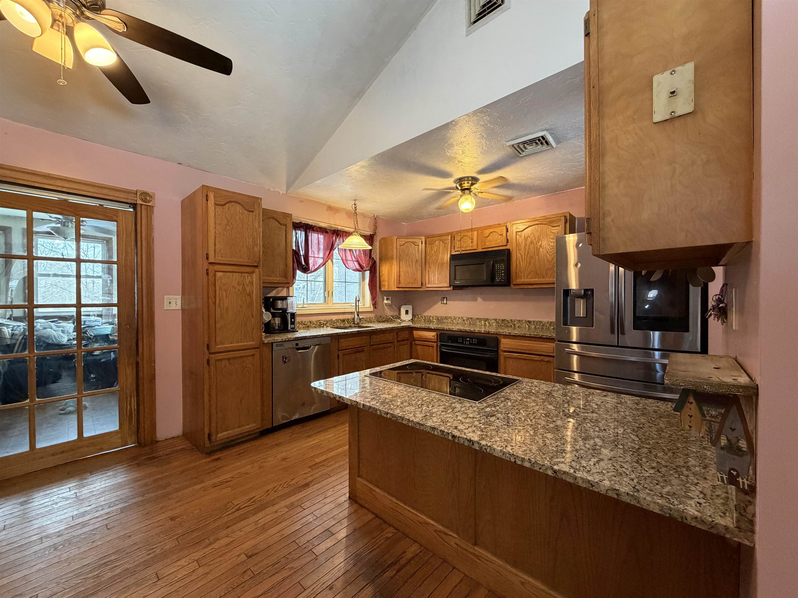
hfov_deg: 102.1
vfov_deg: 85.7
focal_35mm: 14
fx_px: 323
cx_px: 399
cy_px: 299
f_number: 2.2
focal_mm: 2.22
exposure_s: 1/60
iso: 400
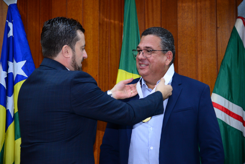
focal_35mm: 95
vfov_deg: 14.4
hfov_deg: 21.5
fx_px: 647
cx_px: 122
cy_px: 82
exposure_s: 1/125
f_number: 4
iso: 2500
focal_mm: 95
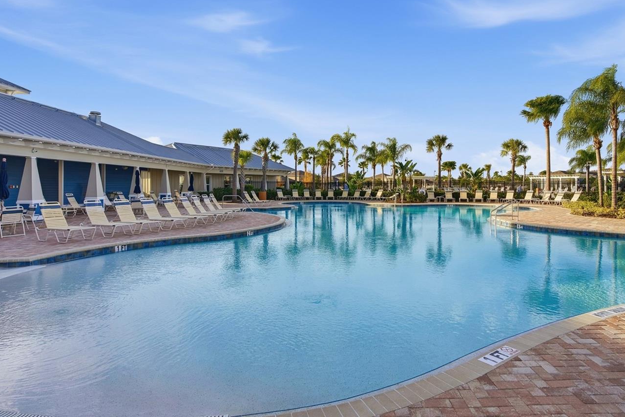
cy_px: 186
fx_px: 347
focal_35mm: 20
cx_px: 336
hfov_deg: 83.8
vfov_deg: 61.8
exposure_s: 1/1250
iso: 100
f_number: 8
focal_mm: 16
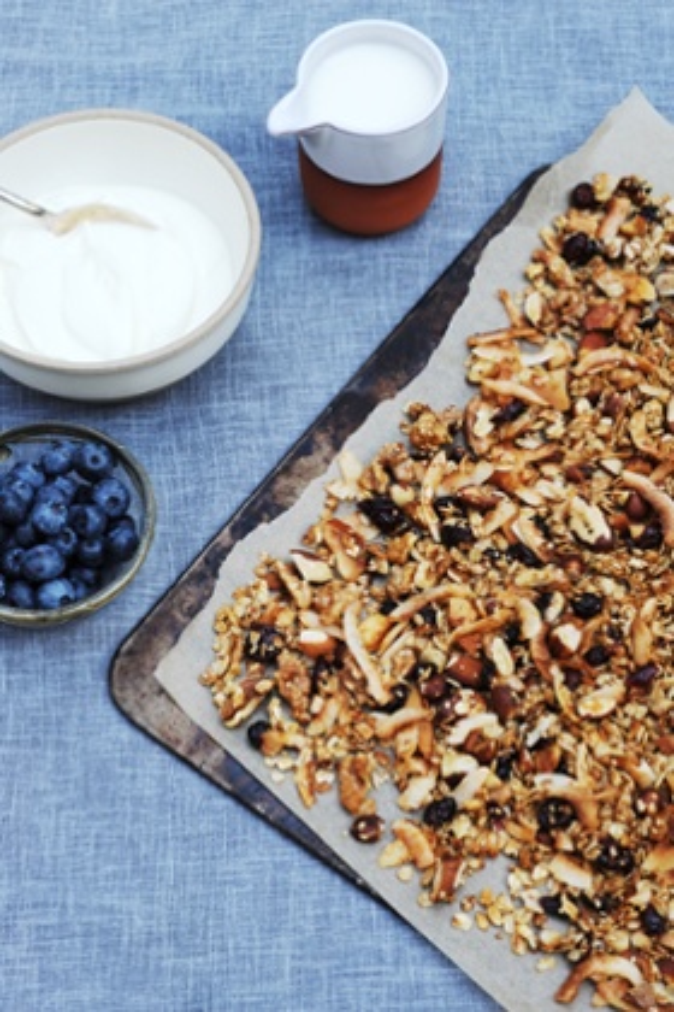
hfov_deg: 22.6
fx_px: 1685
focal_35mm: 60
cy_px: 506
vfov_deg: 33.4
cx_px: 337
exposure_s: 1/160
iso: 400
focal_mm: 60
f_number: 10
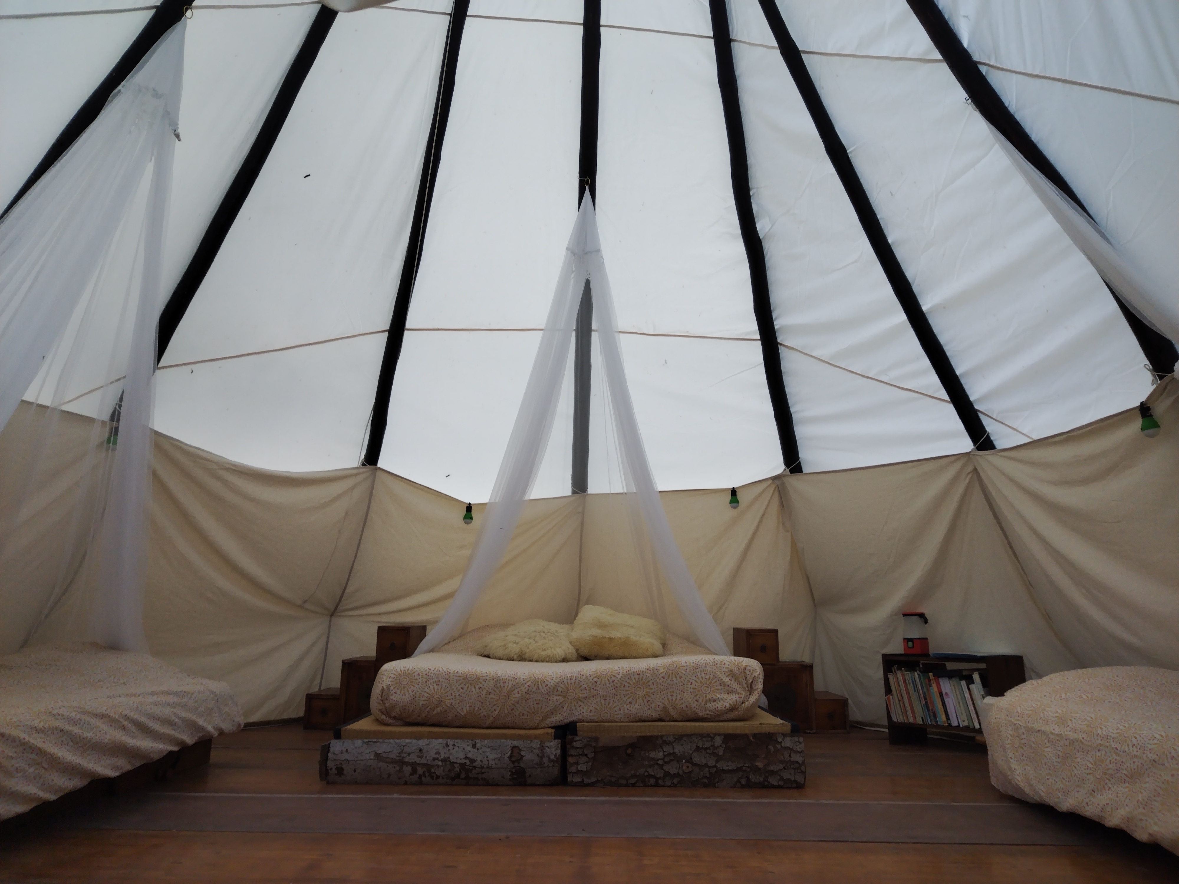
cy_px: 442
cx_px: 590
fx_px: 886
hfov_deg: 67.3
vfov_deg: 53.1
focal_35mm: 26
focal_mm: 4.75
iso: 176
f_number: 1.8
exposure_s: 1/100
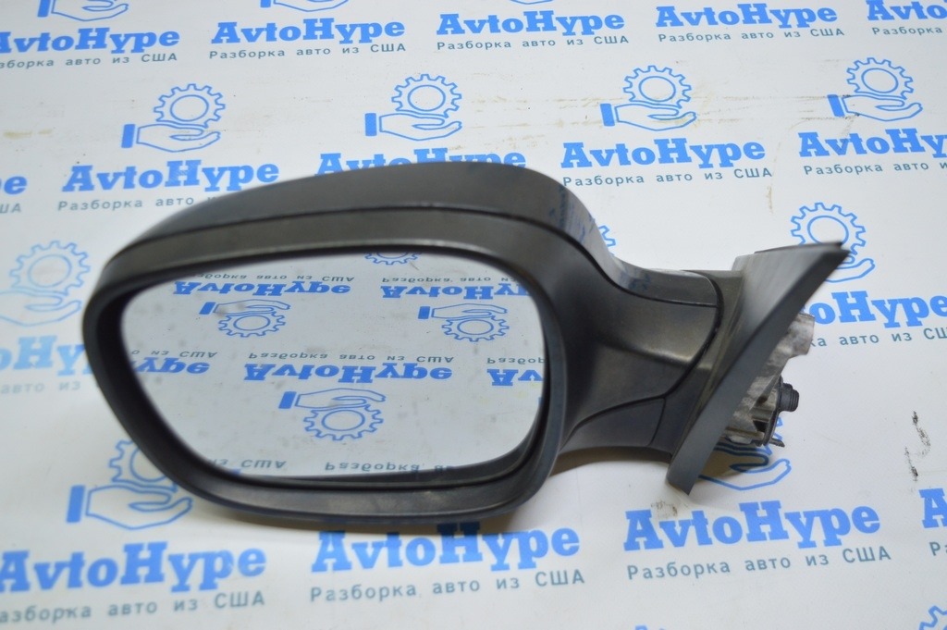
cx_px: 474
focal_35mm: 42
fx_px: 1104
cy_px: 315
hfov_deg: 46.4
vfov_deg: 31.8
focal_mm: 28
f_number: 4.2
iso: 400
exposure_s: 1/50
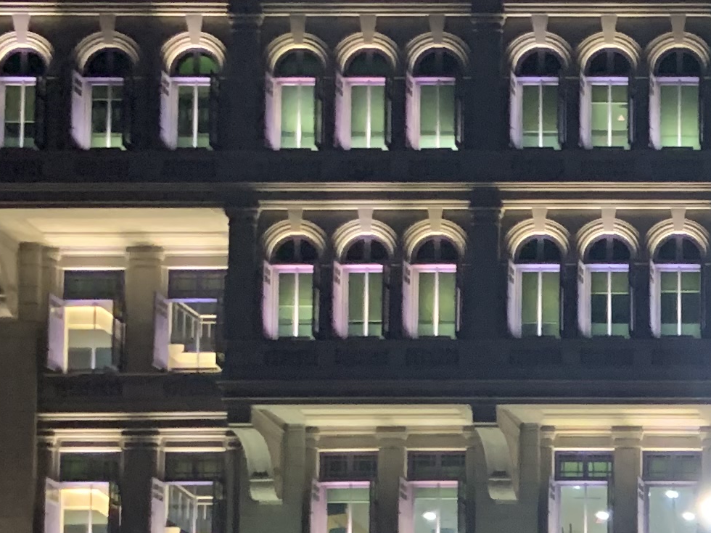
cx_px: 1185
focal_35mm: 107
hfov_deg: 16.2
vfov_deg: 12.7
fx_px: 2198
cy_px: 917
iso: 320
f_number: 1.8
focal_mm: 4.25
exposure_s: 1/25
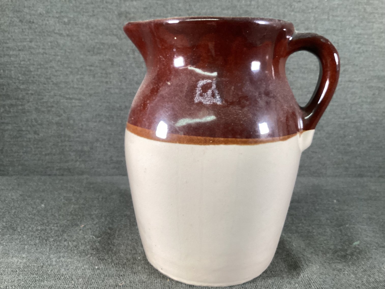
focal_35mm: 31
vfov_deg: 45.4
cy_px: 144
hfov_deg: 58.3
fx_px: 345
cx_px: 192
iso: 80
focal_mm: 3.3
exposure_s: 1/60
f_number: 2.4
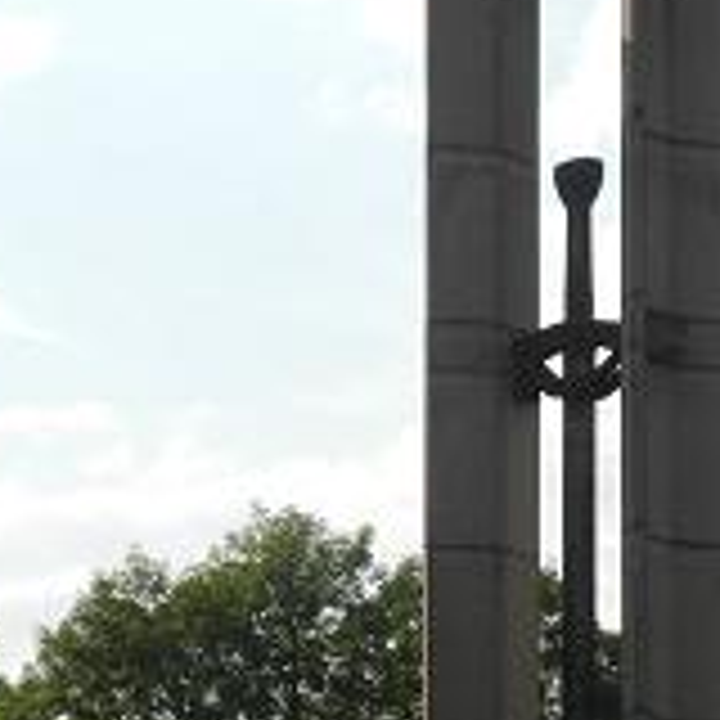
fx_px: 4518
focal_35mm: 192
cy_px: 576
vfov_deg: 9.1
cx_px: 508
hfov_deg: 9.1
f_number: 4.5
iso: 100
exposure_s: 1/1000
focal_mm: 14.5
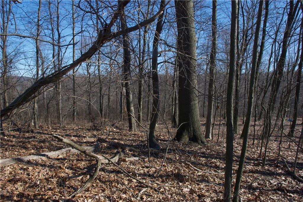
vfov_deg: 48.0
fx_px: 227
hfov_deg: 67.4
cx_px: 152
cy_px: 101
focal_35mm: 27
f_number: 9
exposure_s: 1/100
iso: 200
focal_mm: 18
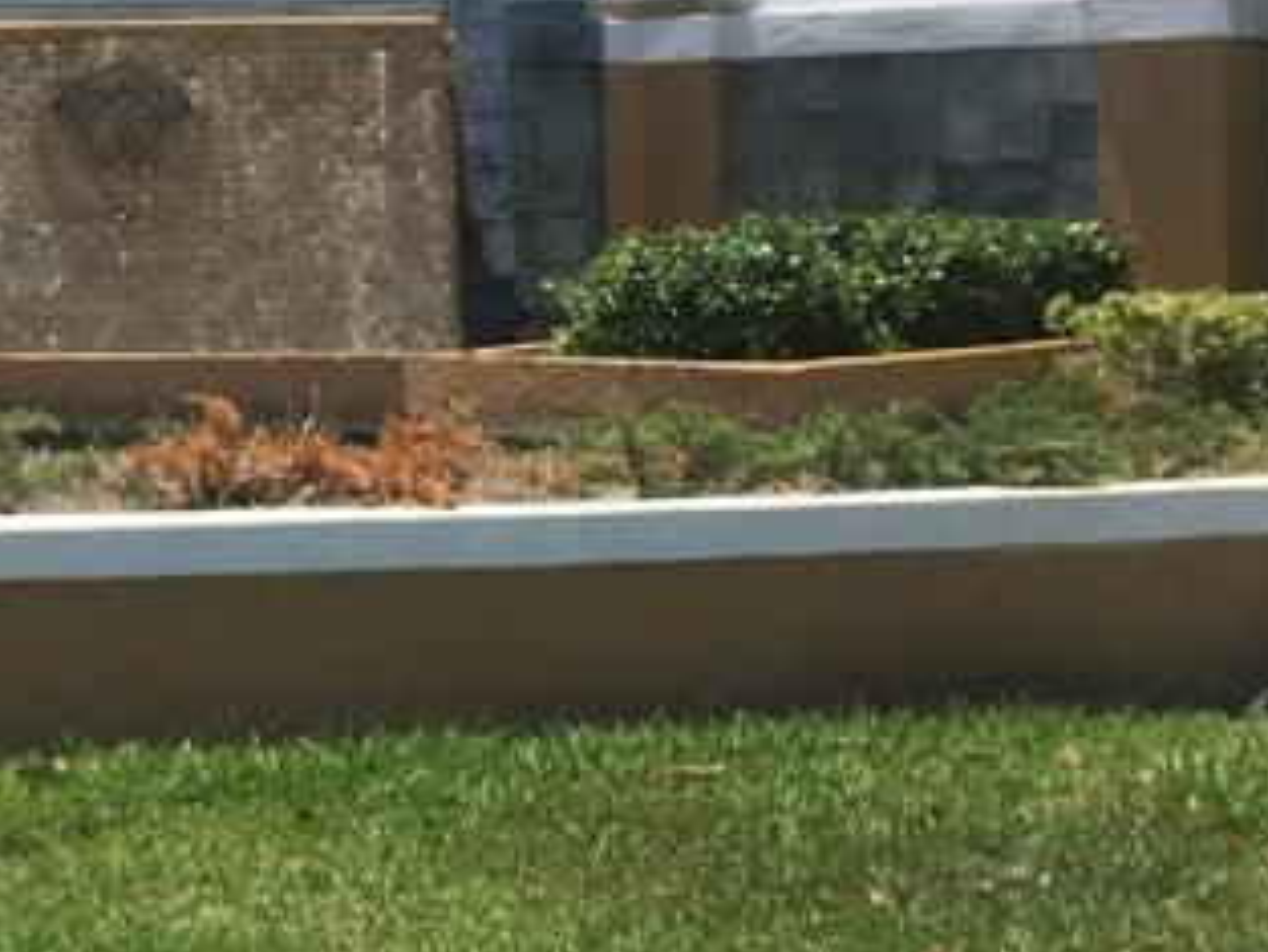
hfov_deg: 24.0
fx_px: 2895
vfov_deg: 18.4
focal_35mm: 79
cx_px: 103
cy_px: 89
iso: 25
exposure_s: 1/1570
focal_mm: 4.15
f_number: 2.2
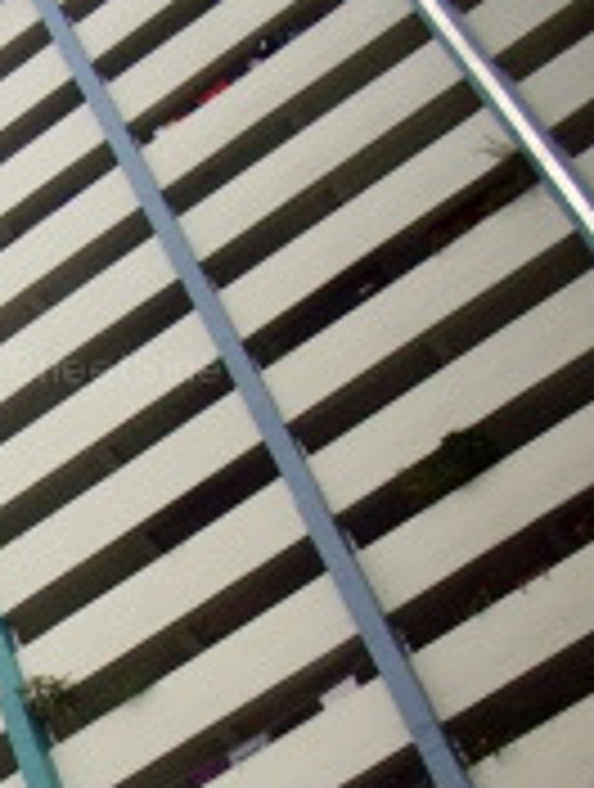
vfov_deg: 16.5
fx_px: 2644
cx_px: -603
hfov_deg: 11.5
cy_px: 824
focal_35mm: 116
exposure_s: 1/500
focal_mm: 6.2
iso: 80
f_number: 5.6
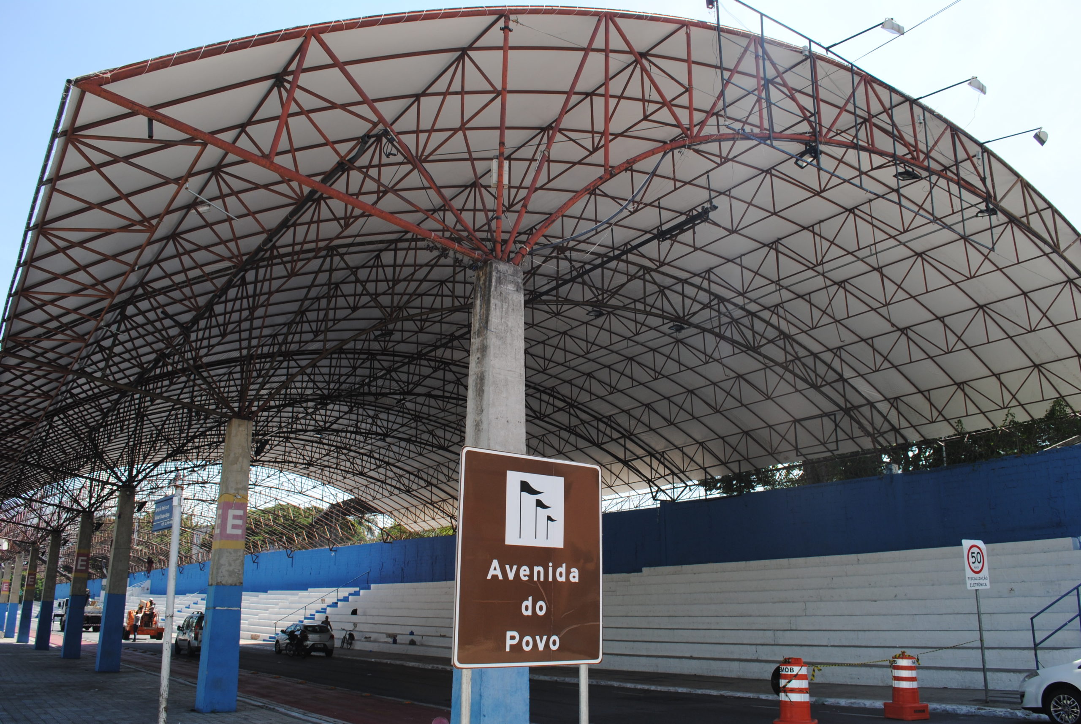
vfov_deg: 48.1
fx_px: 812
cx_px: 540
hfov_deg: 67.3
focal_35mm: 27
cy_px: 362
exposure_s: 1/200
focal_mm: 18
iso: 100
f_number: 7.1
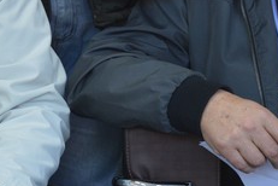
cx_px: 420
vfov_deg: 4.8
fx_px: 2206
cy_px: 47
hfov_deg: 7.1
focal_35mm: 286
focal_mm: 55
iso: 400
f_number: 5.6
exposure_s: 1/25
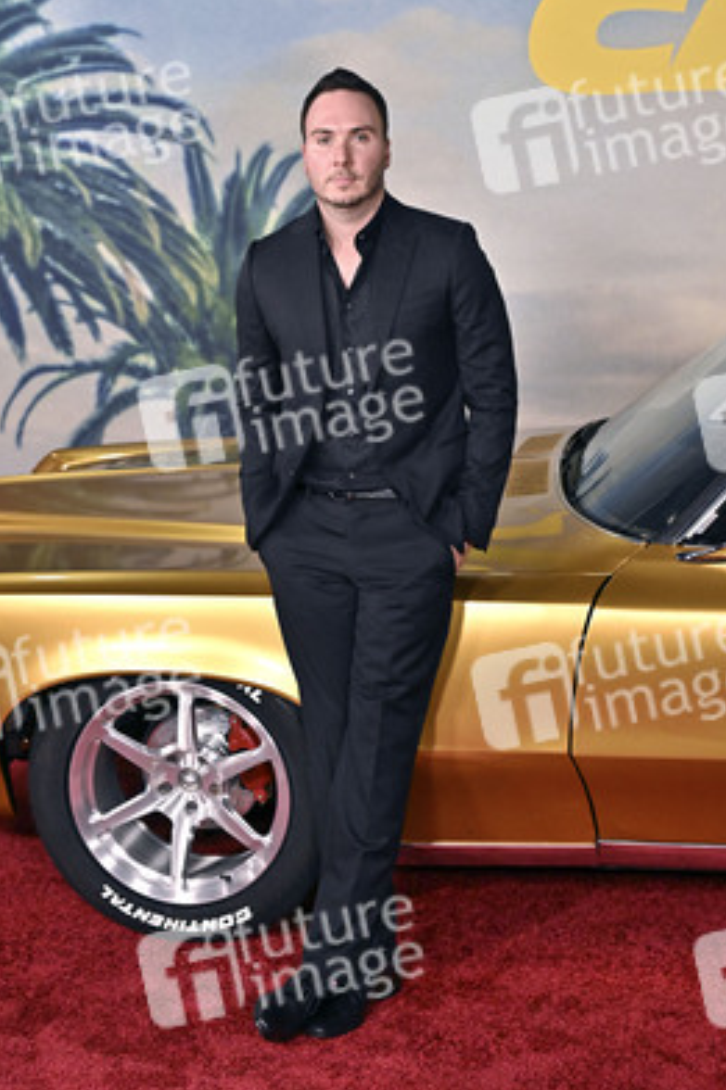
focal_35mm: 50
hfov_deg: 27.0
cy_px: 545
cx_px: 362
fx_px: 1514
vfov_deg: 39.6
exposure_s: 1/320
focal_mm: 49
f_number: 4
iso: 3200
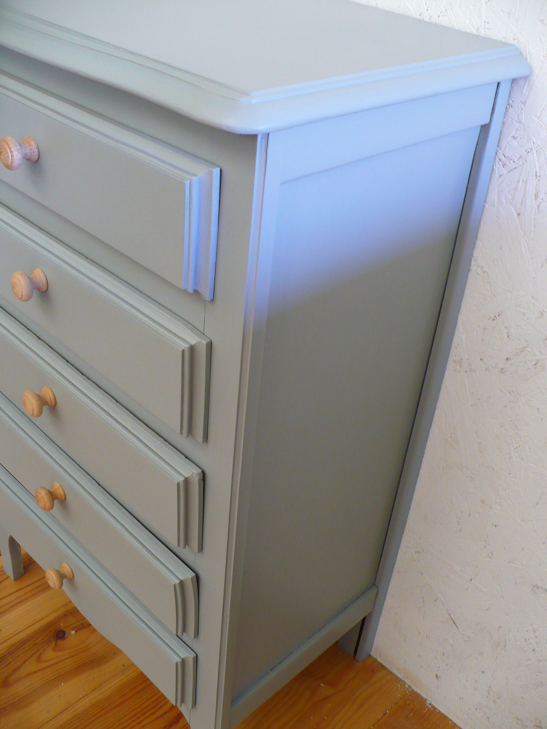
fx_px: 780
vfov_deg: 50.1
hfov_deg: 38.7
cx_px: 274
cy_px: 364
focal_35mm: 37
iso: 200
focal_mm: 6.1
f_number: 2.8
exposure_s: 1/13
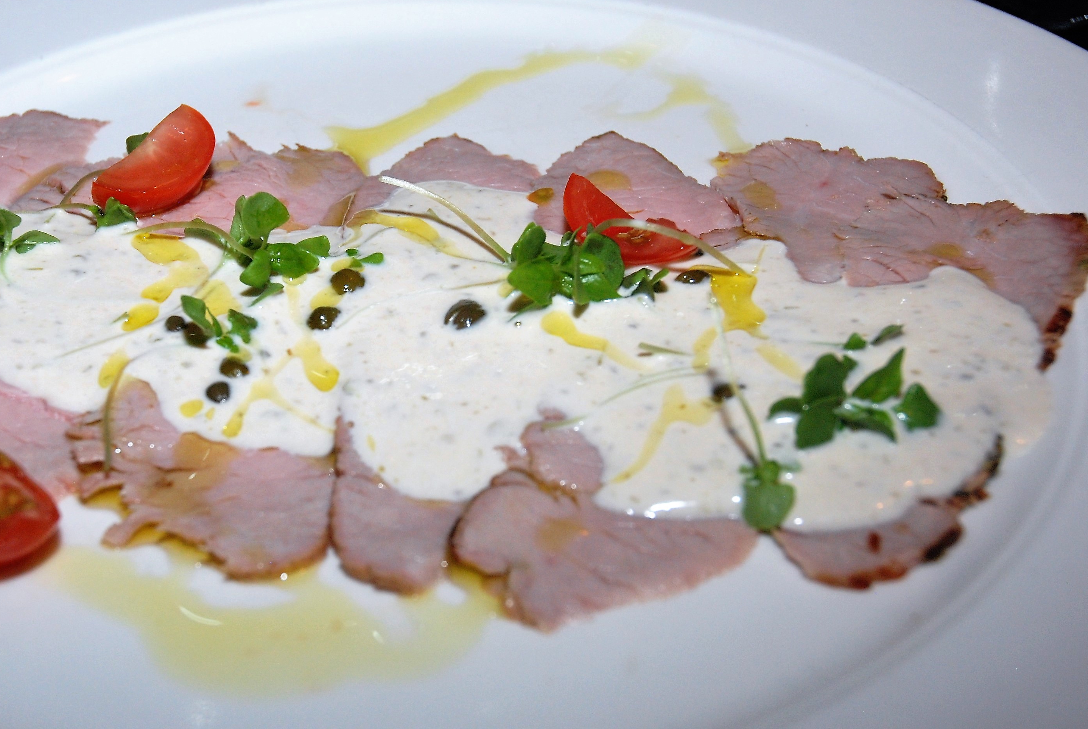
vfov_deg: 23.6
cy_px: 347
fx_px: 1745
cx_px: 411
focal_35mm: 58
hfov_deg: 34.5
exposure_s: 1/60
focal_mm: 29
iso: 400
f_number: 5.6
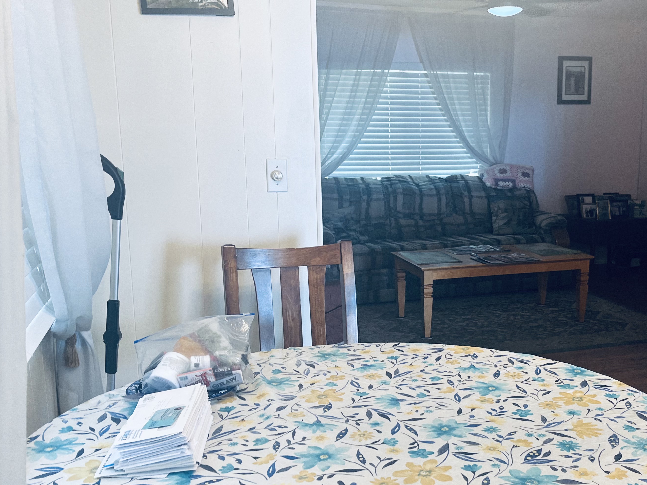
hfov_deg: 45.9
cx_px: 445
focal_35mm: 40
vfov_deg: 35.9
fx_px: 748
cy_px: 285
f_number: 1.6
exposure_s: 1/120
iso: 100
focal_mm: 5.1
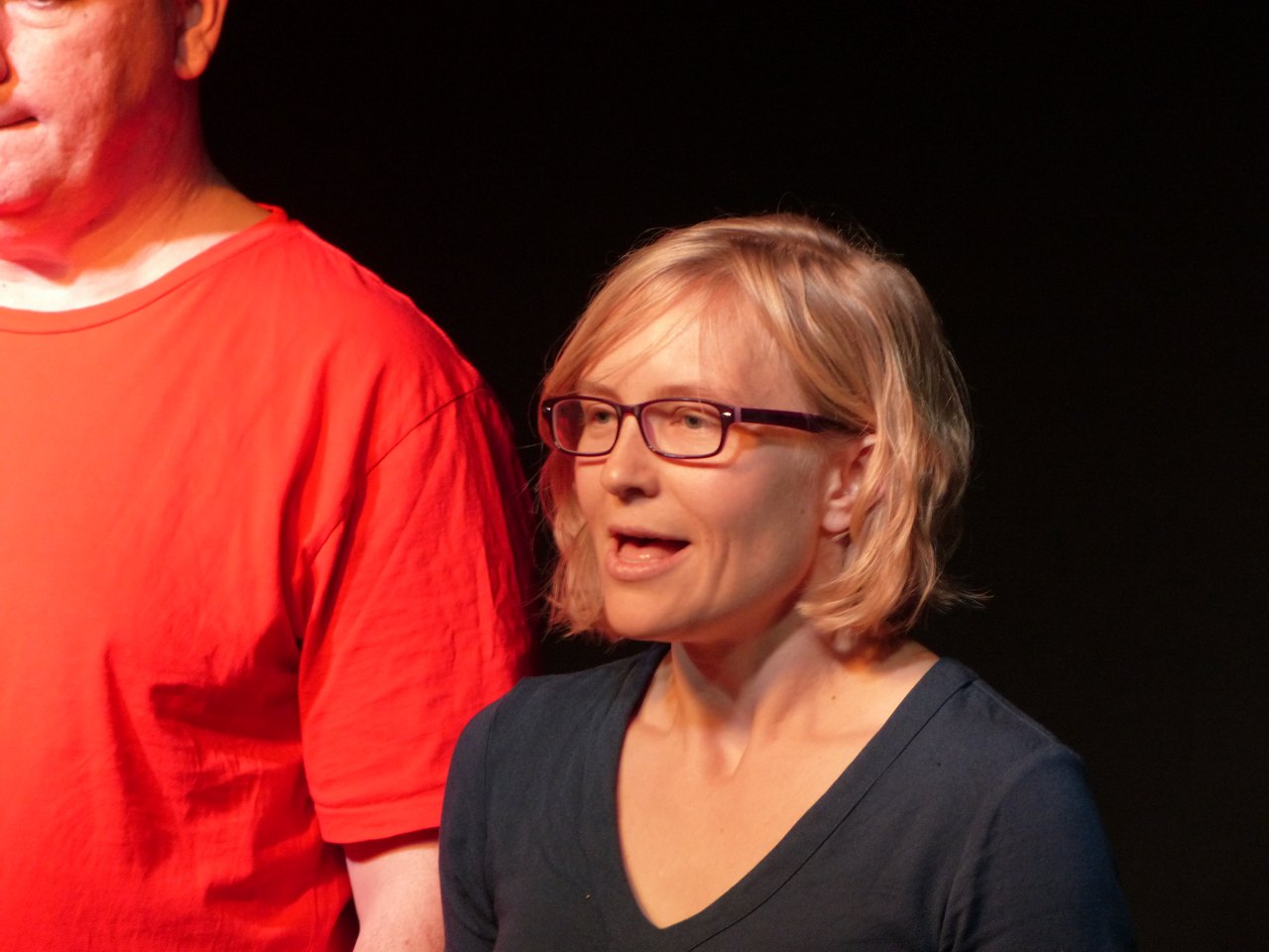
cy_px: 476
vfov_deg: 5.1
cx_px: 634
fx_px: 10631
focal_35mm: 290
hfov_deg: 6.8
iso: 400
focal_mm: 52.3
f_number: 2.8
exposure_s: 1/50
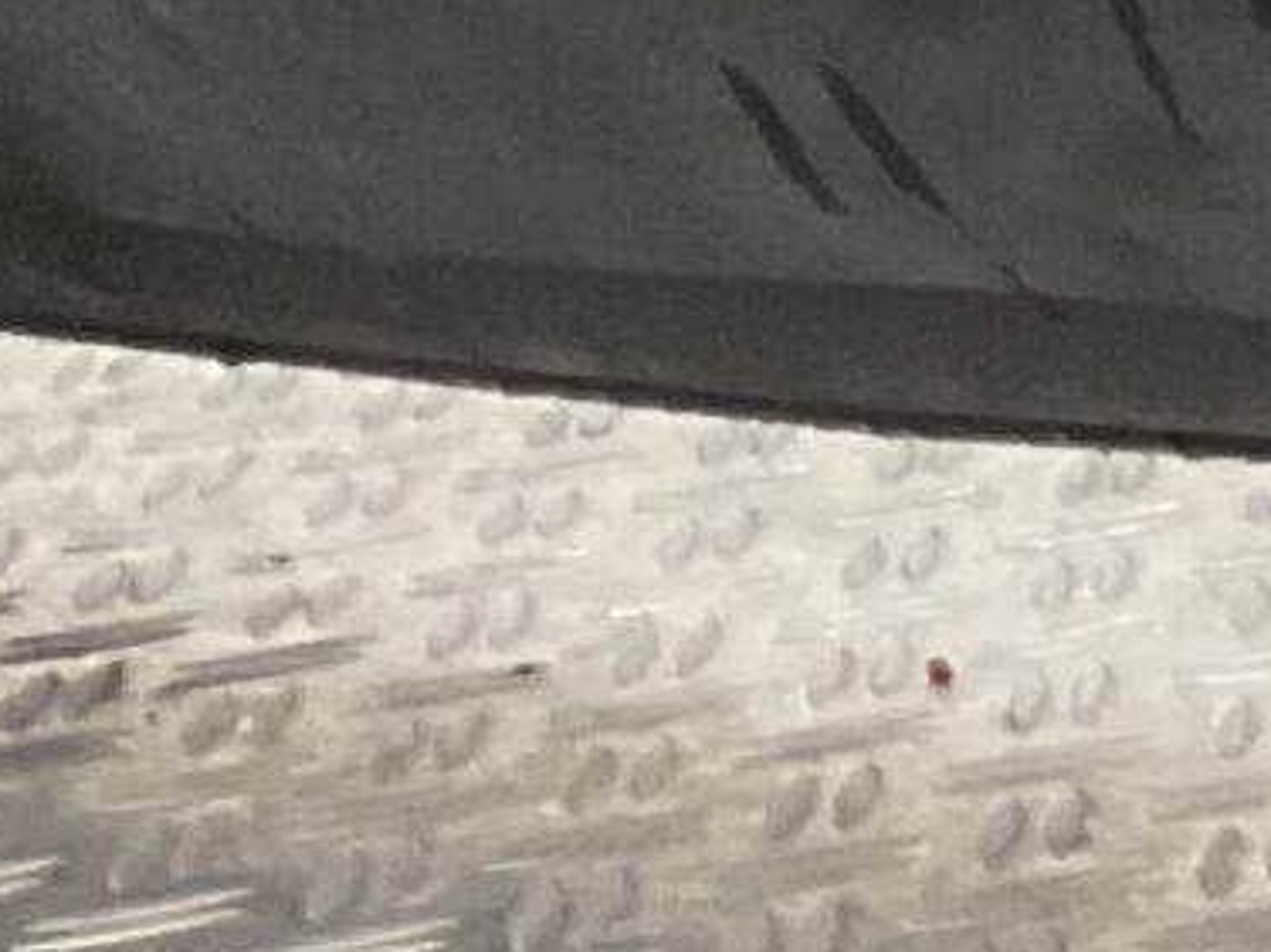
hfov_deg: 8.2
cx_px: 4016
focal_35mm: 198
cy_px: -552
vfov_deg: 7.4
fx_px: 7268
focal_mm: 3
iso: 25
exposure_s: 1/120
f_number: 1.8
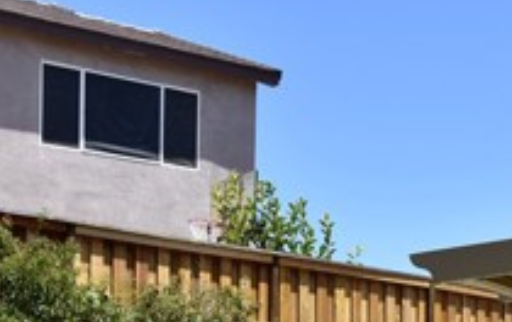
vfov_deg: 13.3
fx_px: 1300
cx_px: 505
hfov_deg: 21.5
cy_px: 487
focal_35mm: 93
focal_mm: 20
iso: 250
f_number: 8
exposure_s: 1/500
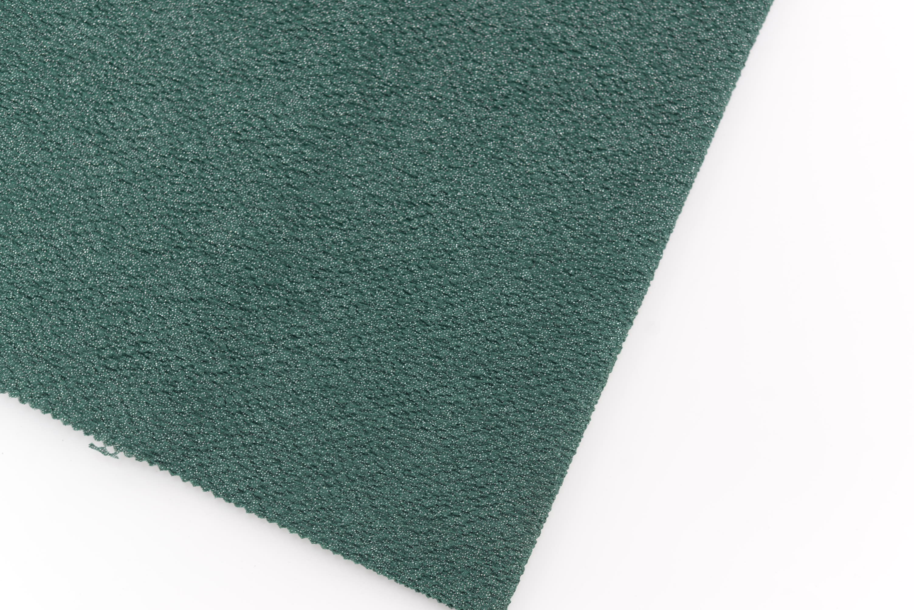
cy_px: 305
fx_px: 1270
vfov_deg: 27.0
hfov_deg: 39.6
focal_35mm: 50
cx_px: 457
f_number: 4
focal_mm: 50
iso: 100
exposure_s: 1/60
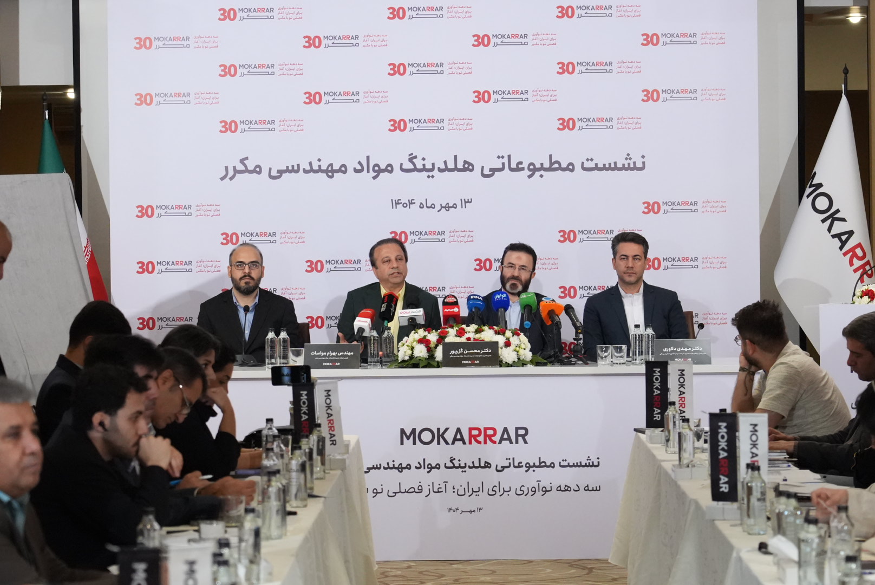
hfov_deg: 13.1
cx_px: 438
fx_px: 3819
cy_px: 292
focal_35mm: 157
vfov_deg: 8.8
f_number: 5.6
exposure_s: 1/800
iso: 6400
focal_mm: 105
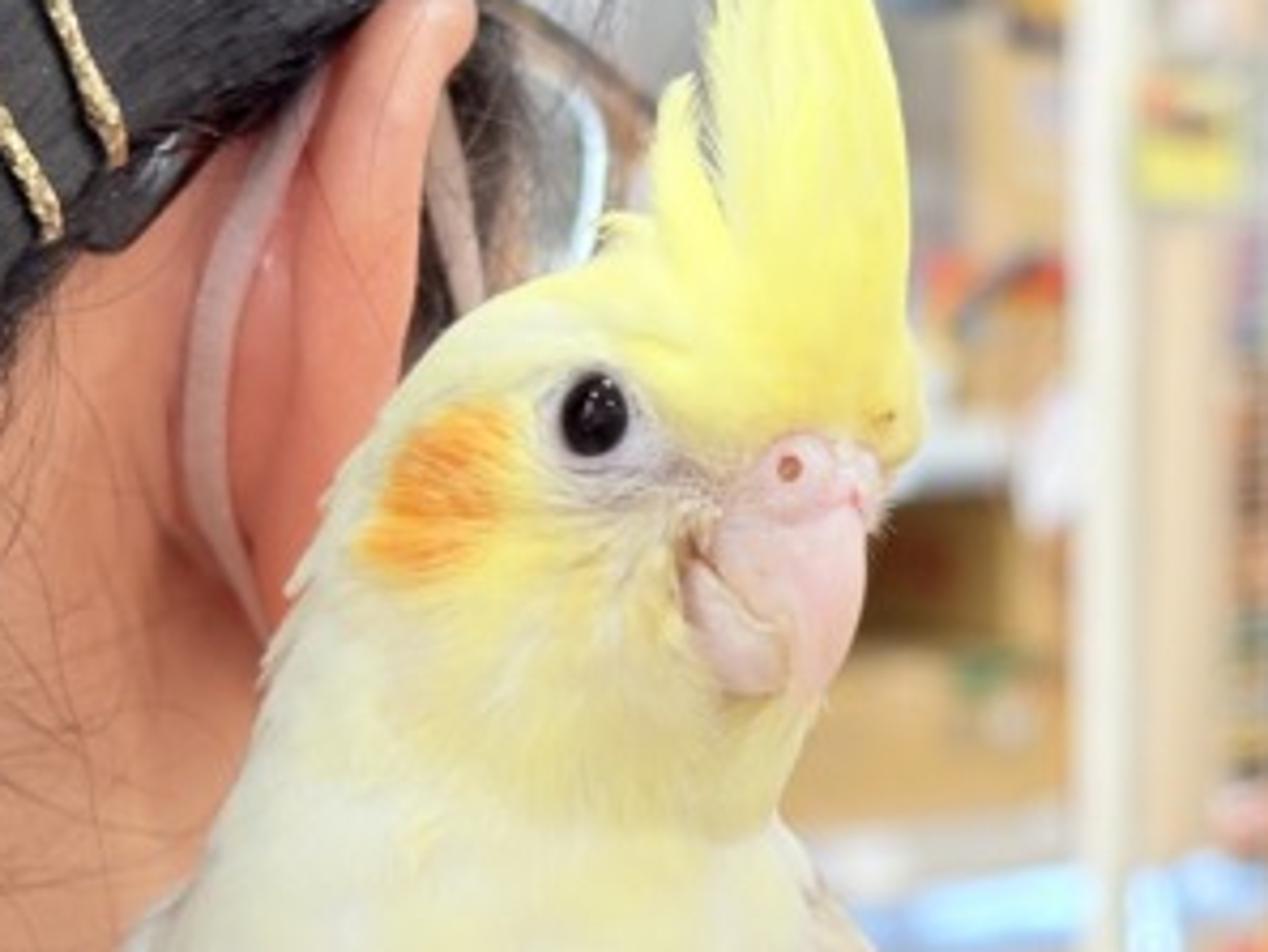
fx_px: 4104
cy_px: 918
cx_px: 1101
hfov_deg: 17.3
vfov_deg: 13.1
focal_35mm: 112
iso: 64
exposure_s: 1/50
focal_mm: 5.96
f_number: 1.6
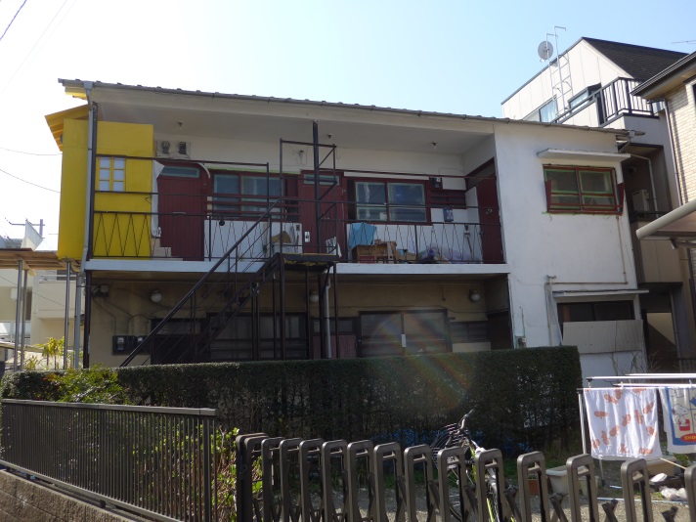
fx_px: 583
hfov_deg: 61.7
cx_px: 348
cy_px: 261
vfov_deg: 48.2
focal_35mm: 29
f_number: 2.8
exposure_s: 1/800
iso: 80
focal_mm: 6
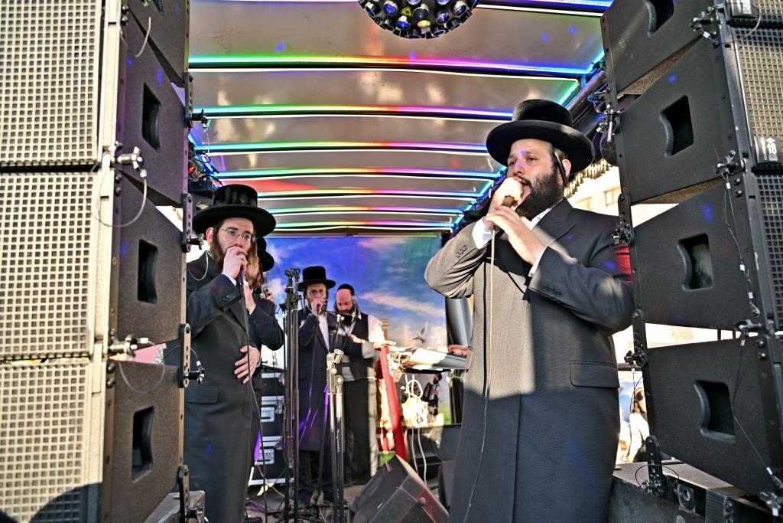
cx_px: 392
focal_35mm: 24
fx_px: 522
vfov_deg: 53.1
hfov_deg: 73.7
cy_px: 262
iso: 125
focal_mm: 24
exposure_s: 1/200
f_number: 4
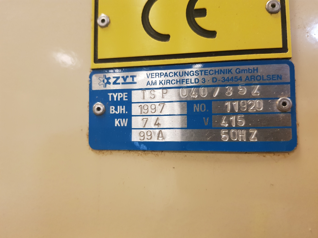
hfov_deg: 67.3
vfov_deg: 53.1
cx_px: 159
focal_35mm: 26
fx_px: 239
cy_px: 119
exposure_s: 1/25
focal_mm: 4.3
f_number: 1.7
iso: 250
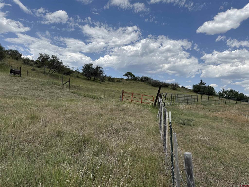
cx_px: 124
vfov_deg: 56.8
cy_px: 94
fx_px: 173
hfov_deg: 71.6
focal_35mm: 24
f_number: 1.78
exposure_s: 1/5814
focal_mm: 6.76
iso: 80
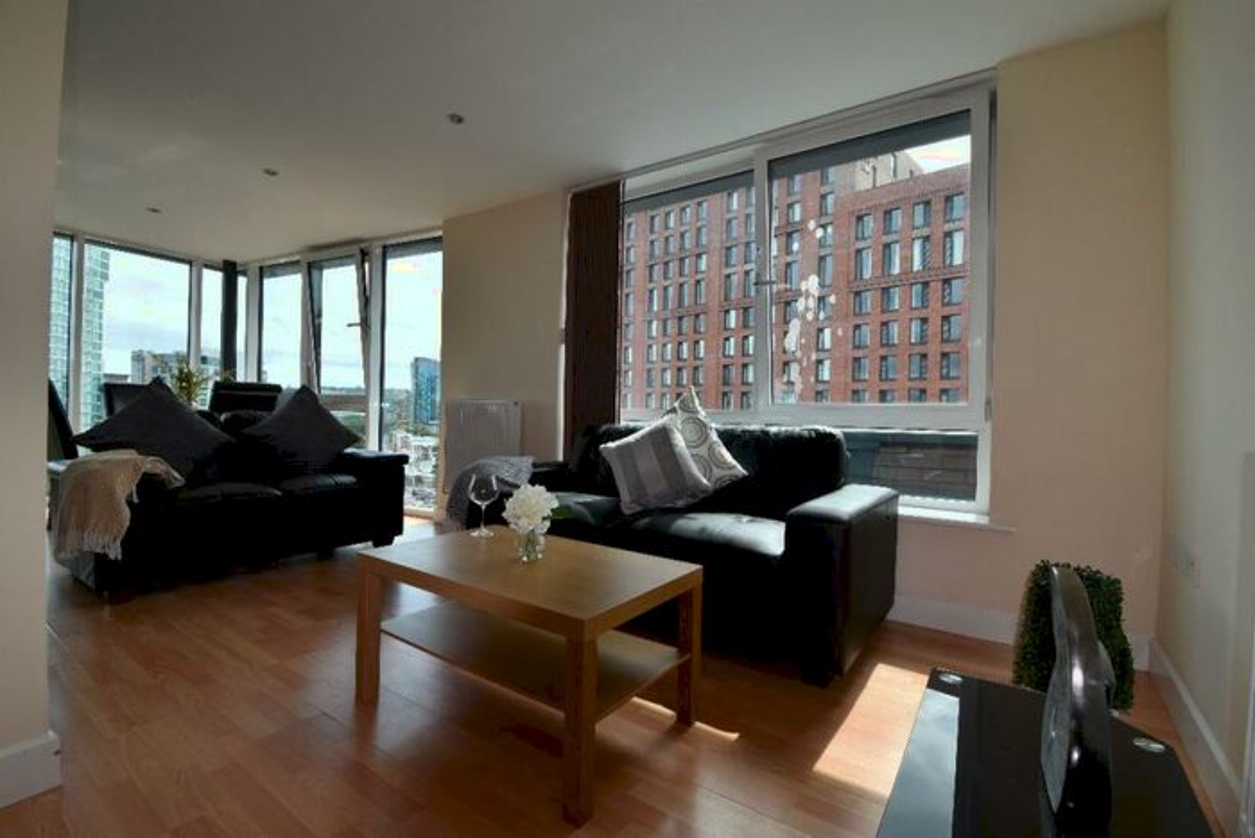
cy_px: 419
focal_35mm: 15
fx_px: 523
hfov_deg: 100.4
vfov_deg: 77.4
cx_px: 628
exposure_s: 1/50
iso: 100
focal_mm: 10
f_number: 11
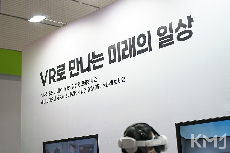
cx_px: 115
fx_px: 319
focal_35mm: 50
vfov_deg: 27.0
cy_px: 76
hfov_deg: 39.6
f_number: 2.8
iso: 100
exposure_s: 1/60
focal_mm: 50
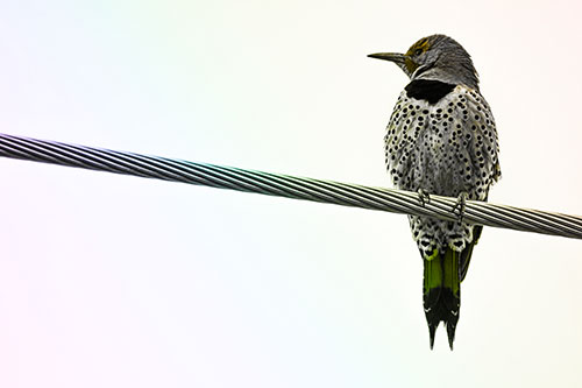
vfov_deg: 1.1
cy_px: 194
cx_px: 291
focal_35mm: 1200
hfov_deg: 1.7
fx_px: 19393
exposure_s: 1/1250
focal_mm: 1200
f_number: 13
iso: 720
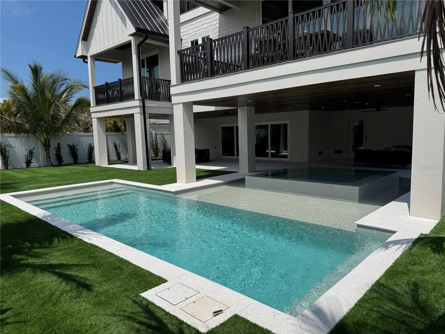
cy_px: 167
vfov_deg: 56.8
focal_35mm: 24
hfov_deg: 71.6
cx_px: 222
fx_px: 309
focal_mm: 6.76
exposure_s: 1/10417
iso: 80
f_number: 1.78
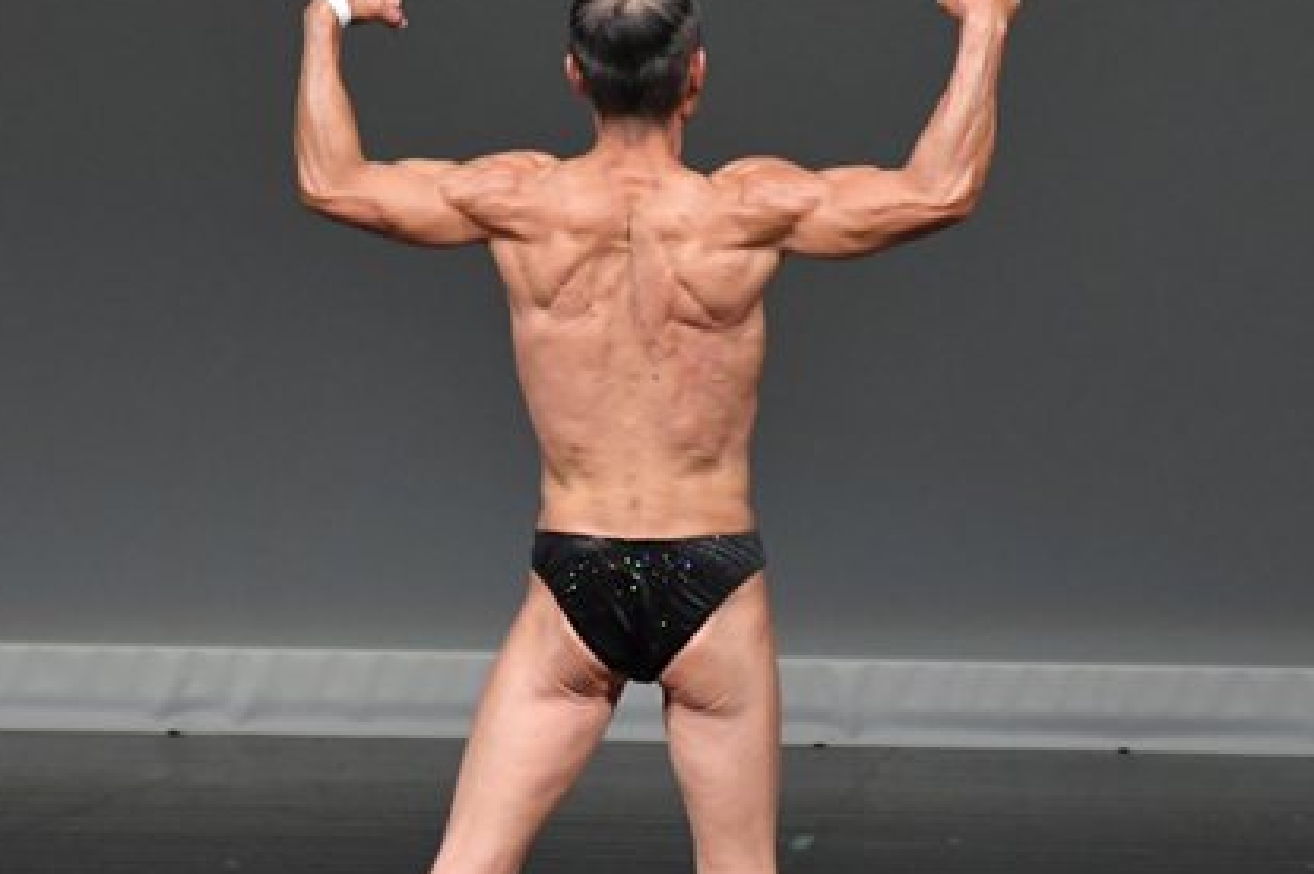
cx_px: 622
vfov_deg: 2.3
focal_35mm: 588
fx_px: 21444
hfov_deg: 3.5
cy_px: 542
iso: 4000
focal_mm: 210
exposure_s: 1/400
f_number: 5.6
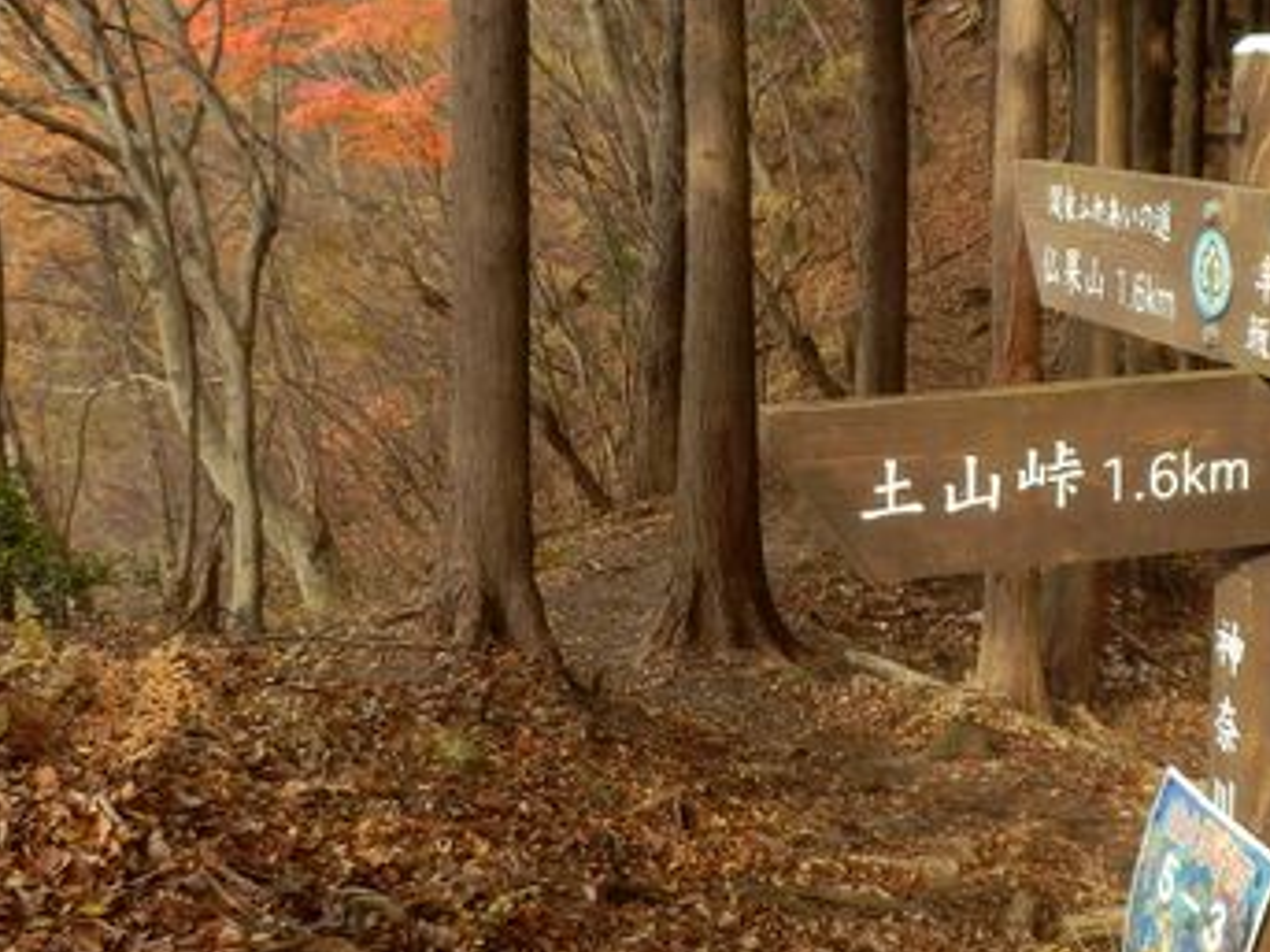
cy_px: 474
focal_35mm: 56
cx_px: 755
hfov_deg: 34.3
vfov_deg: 26.1
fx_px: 2054
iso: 80
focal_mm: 4.2
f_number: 3
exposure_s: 1/100
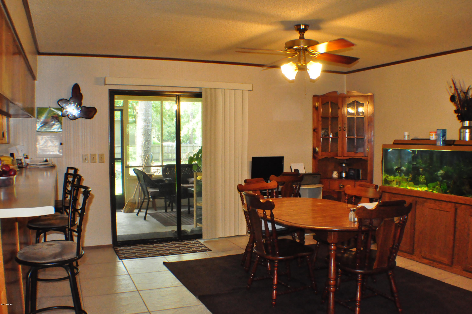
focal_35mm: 39
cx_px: 236
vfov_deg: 34.1
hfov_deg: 49.6
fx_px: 511
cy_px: 157
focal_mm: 26
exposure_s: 1/60
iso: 3200
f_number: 8
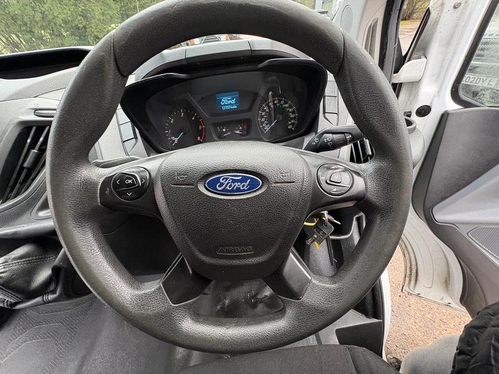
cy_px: 187
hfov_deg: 102.1
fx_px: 202
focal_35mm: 14
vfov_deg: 85.7
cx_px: 250
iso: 250
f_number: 2.2
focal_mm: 2.22
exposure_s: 1/60
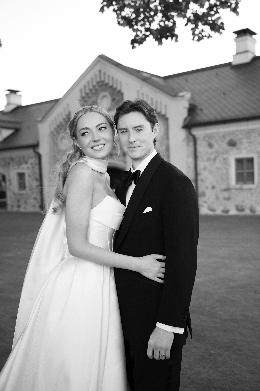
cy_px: 196
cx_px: 130
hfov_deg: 35.9
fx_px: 401
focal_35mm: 37
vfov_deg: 51.9
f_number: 2.8
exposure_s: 1/640
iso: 400
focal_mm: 37
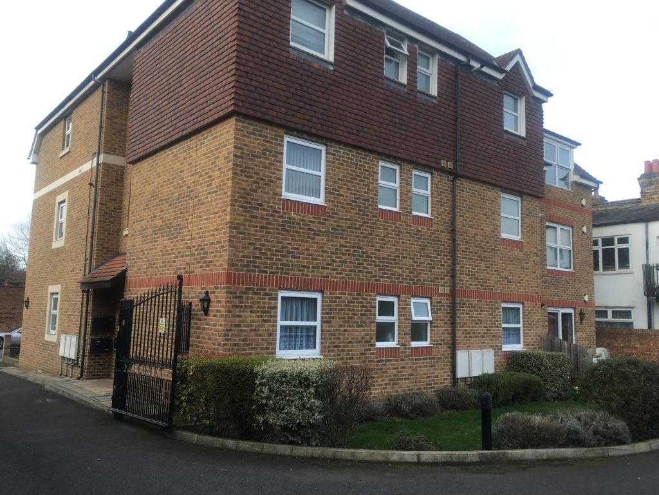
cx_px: 330
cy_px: 248
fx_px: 552
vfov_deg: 48.2
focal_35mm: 29
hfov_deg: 61.7
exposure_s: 1/146
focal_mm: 4.15
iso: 25
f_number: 2.2
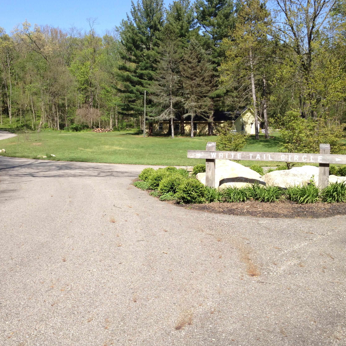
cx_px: 119
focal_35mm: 42
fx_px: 475
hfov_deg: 39.6
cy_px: 171
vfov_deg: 40.0
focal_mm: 4.28
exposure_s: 1/1104
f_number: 2.4
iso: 64
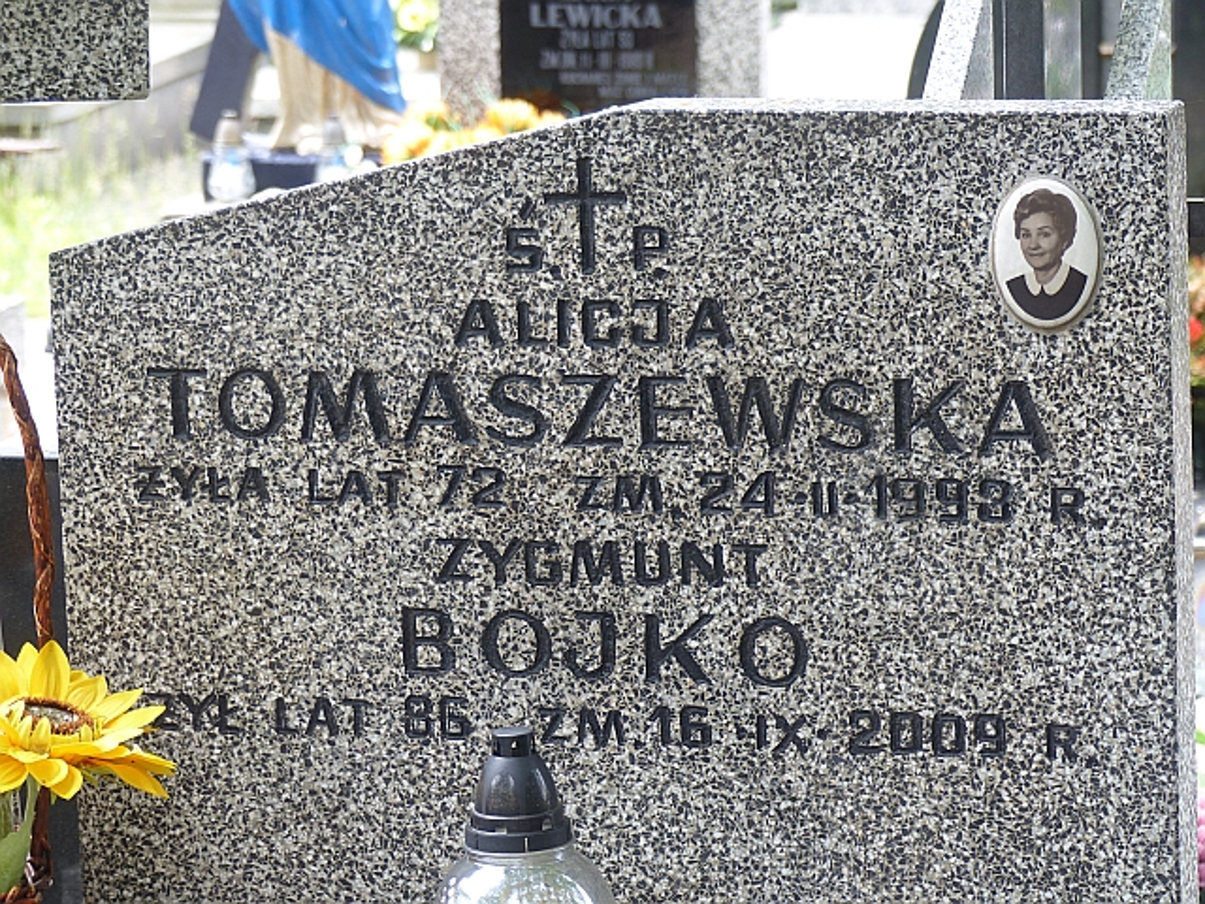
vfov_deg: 8.9
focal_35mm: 167
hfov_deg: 11.8
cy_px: 452
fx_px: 5813
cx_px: 602
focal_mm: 30.1
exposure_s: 1/125
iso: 100
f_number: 3.2
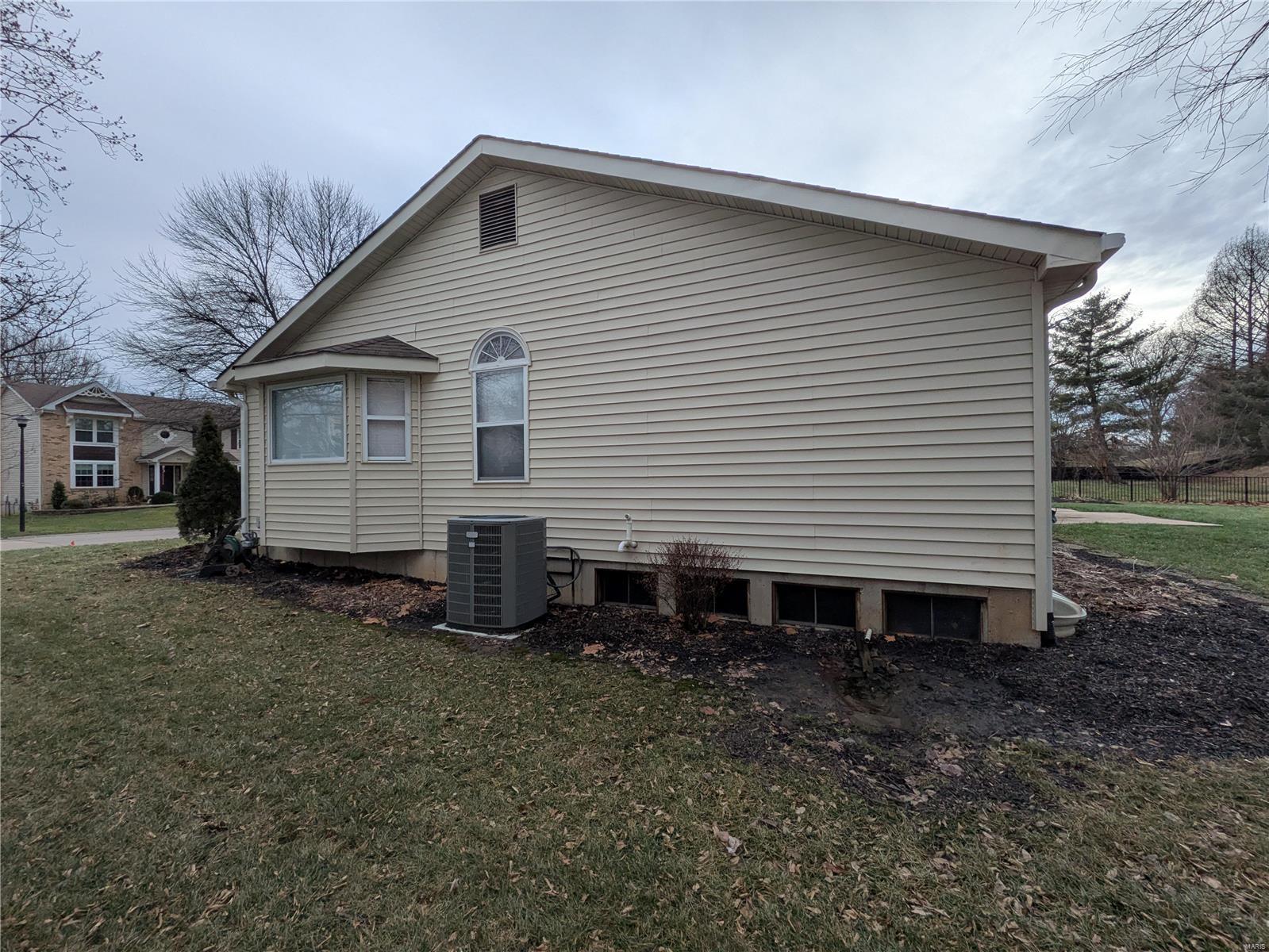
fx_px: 513
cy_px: 476
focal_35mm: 14
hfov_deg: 102.1
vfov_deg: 85.7
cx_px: 634
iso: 47
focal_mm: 1.83
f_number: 2.2
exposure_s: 1/1094
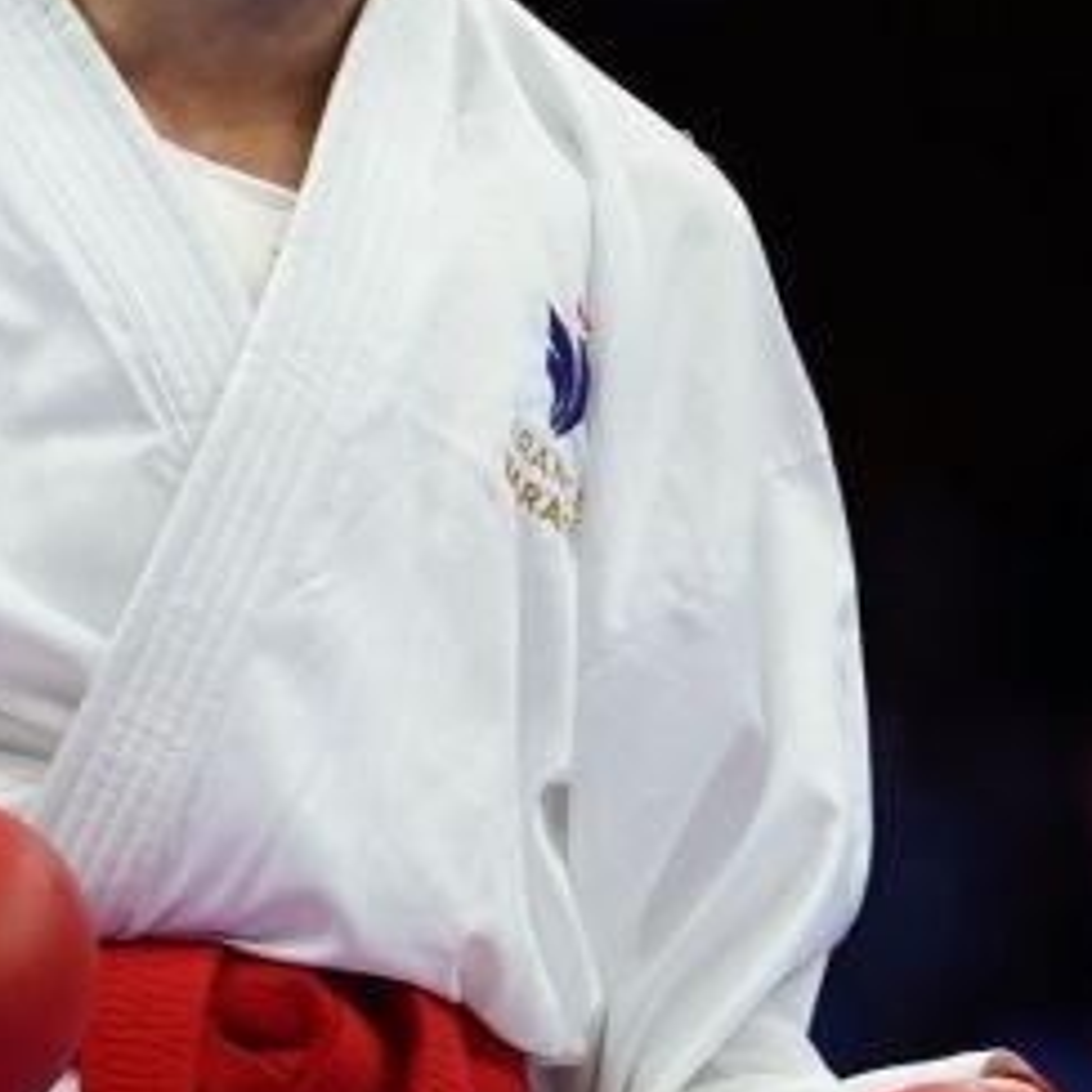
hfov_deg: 1.5
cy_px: 788
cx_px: 134
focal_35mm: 1187
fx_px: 42364
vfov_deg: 1.5
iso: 1250
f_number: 2.8
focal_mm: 189
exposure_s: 1/1000
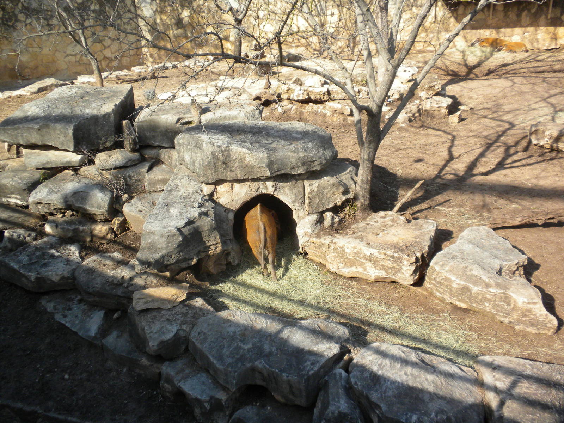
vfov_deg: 38.7
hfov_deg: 50.1
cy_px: 212
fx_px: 603
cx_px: 282
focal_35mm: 37
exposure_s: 1/500
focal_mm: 6.6
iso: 94
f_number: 3.5
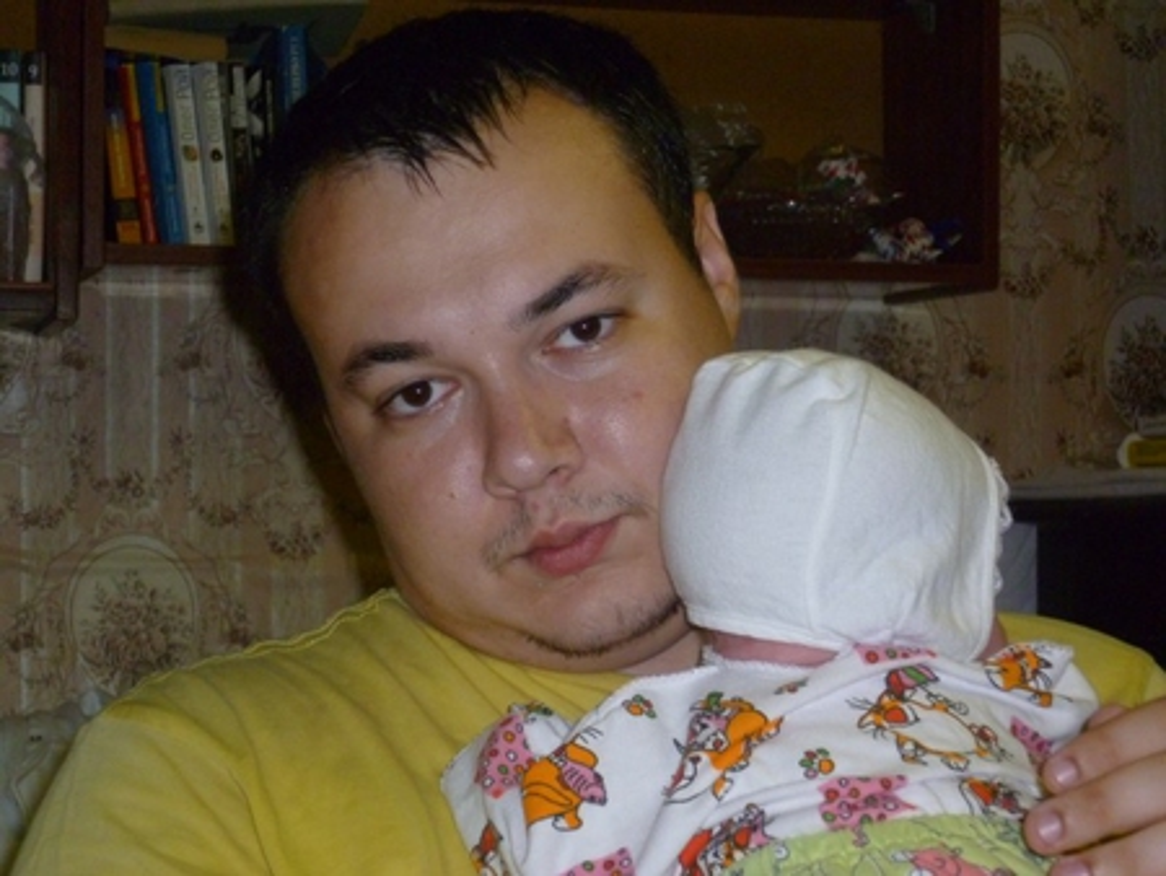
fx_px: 2966
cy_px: 438
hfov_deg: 22.2
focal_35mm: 88
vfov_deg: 16.8
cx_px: 583
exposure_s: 1/100
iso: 400
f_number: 5.1
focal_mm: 15.7
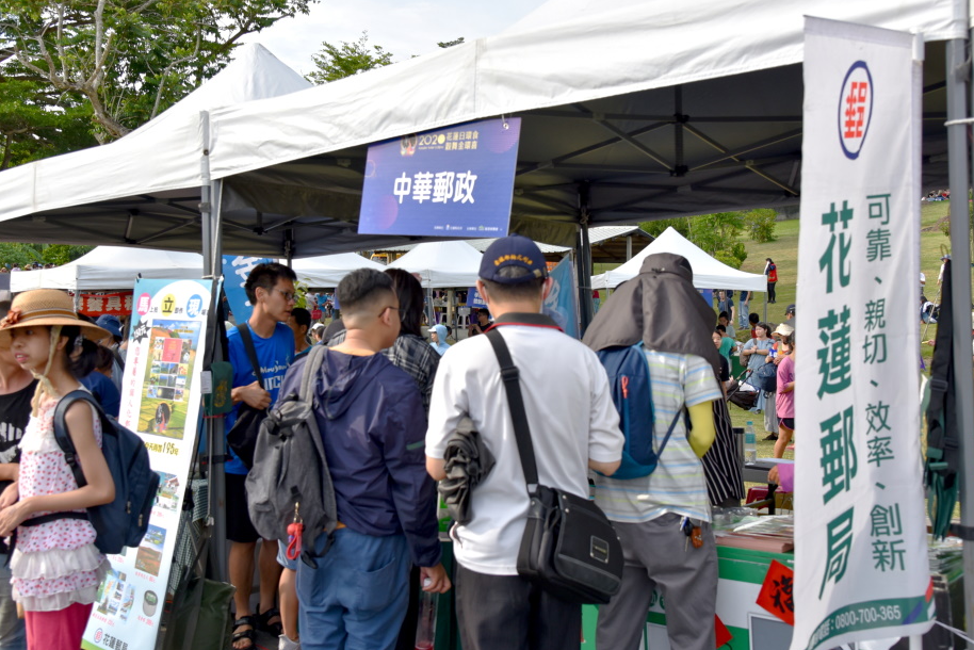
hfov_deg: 54.4
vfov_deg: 37.9
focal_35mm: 35
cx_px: 477
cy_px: 319
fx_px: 947
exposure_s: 1/160
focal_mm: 32
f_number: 6.3
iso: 400
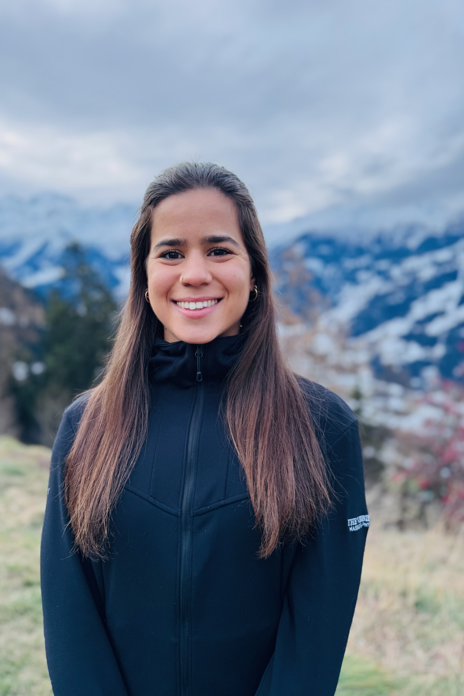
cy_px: 348
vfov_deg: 71.5
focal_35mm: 25
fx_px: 483
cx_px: 205
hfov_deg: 51.2
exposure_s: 1/651
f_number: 1.78
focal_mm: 6.76
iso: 80
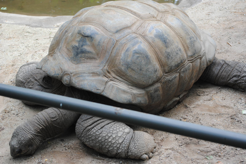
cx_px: 123
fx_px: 564
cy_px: 82
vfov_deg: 16.6
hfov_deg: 24.6
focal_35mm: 82
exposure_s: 1/125
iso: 160
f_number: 5.6
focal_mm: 55
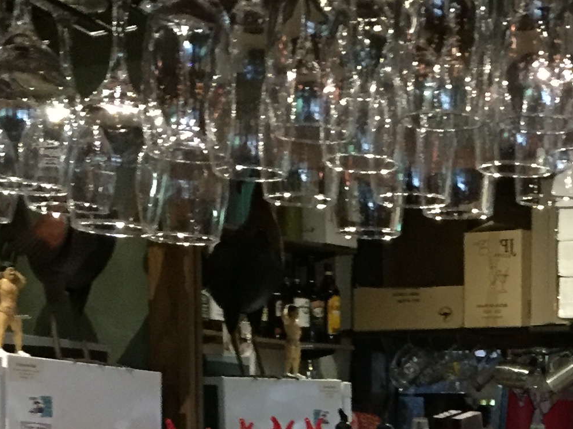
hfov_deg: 19.9
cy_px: 610
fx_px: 1573
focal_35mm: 95
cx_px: 591
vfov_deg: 14.7
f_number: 2.2
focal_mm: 4.15
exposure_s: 1/17
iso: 320
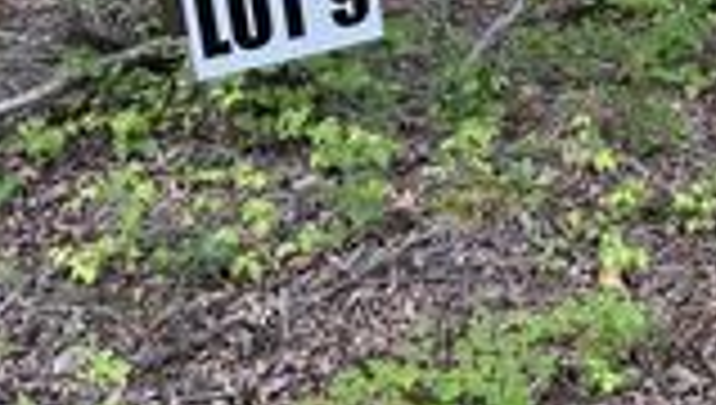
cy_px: -169
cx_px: 788
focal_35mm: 89
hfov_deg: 22.5
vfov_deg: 13.0
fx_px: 1692
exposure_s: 1/461
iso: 50
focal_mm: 5.7
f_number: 1.5
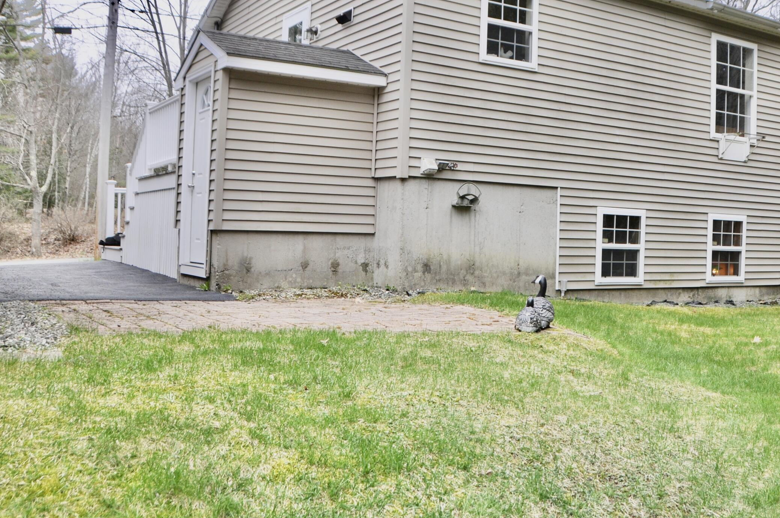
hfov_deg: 48.2
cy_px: 187
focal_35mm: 39
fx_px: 844
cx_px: 557
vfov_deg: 33.9
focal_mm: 18
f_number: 5.6
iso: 250
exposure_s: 1/125
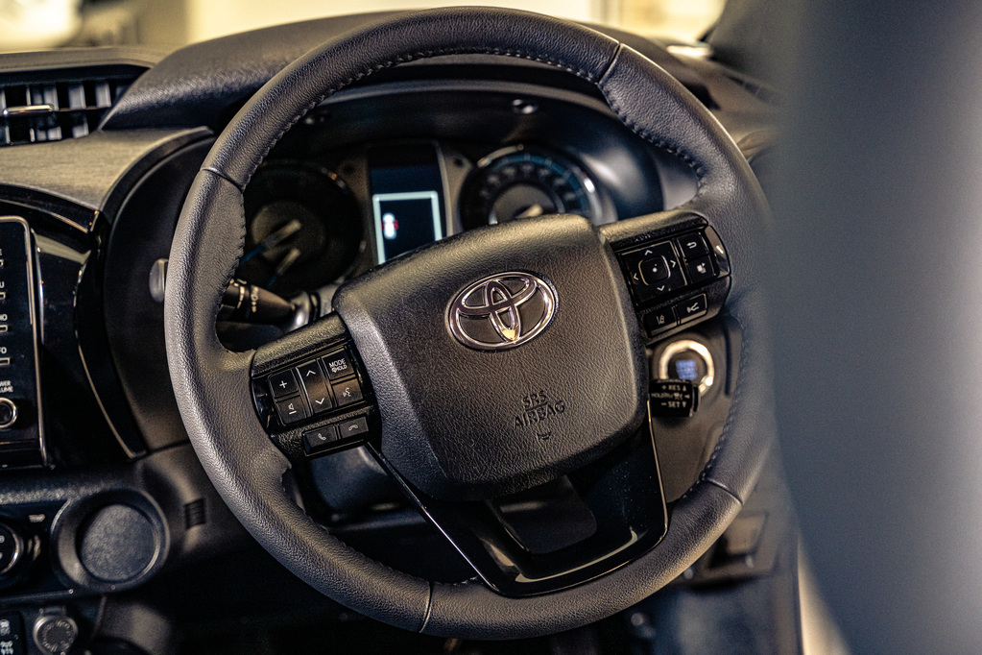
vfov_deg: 22.6
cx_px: 491
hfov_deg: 33.4
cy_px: 328
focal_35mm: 60
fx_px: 1637
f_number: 3.5
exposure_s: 1/160
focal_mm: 60
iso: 1600
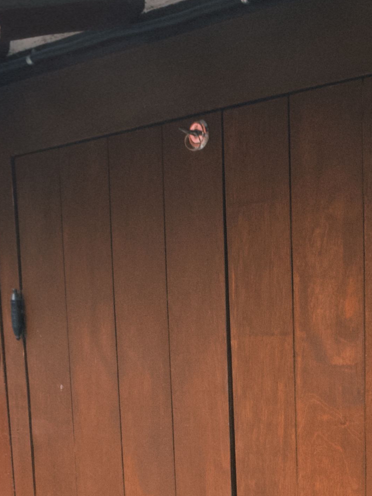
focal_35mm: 74
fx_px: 1061
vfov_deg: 23.9
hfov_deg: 19.4
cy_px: 602
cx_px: 364
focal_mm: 4.25
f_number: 1.8
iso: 25
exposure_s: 1/381
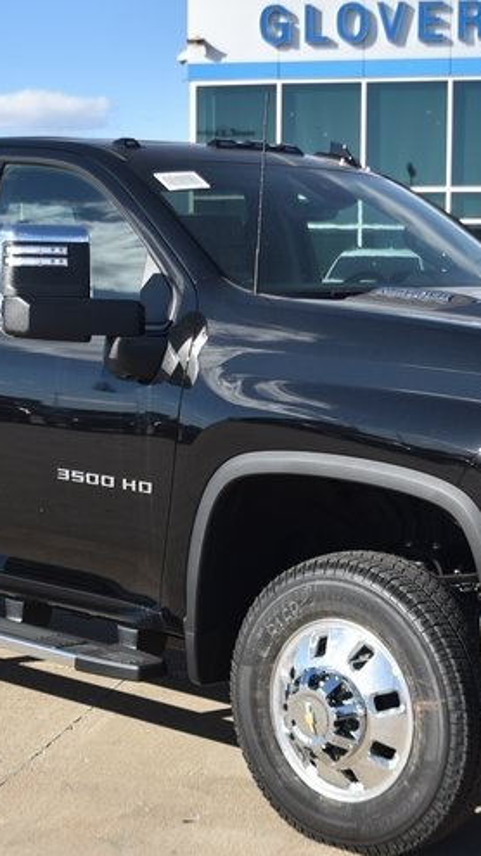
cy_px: 481
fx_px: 1771
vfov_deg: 27.2
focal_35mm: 78
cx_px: 202
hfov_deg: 15.5
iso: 100
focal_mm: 24
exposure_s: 1/640
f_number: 4.5
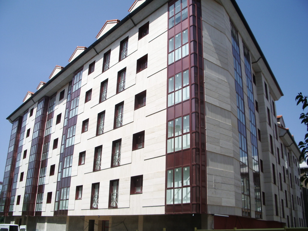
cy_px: 116
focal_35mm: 35
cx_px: 154
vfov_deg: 40.7
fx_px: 311
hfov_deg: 52.6
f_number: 4.3
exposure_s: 1/500
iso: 50
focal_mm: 5.8
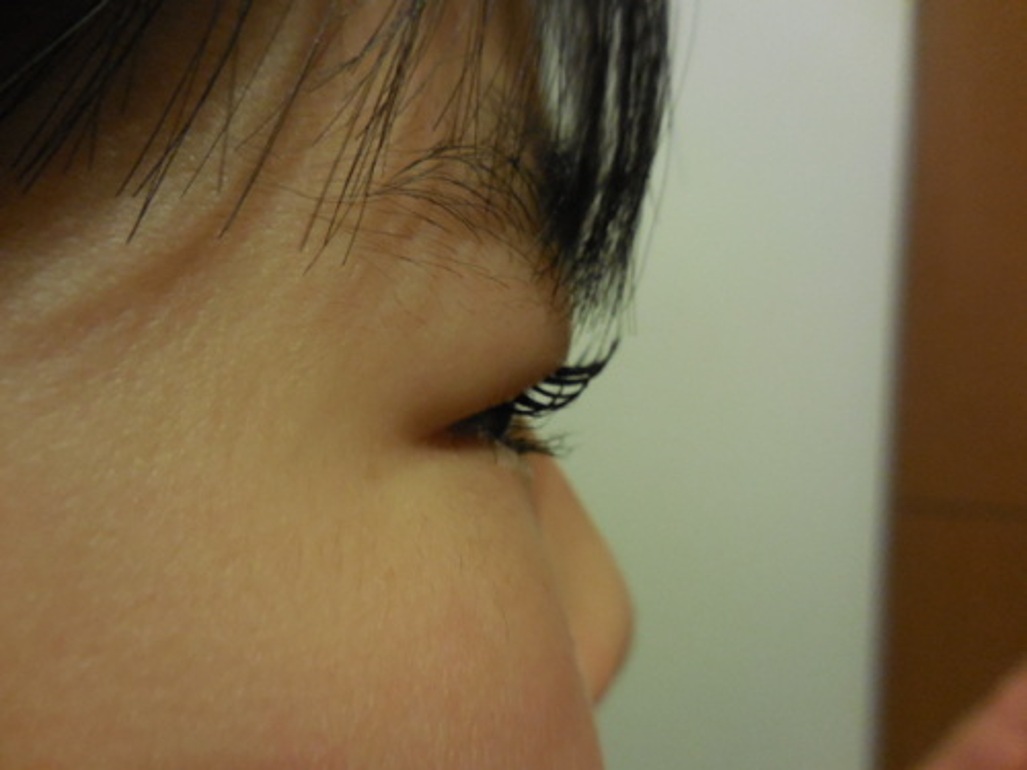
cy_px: 385
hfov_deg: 69.4
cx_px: 514
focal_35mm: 25
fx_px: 742
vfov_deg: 54.9
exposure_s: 1/8
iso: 500
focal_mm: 4.5
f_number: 3.3
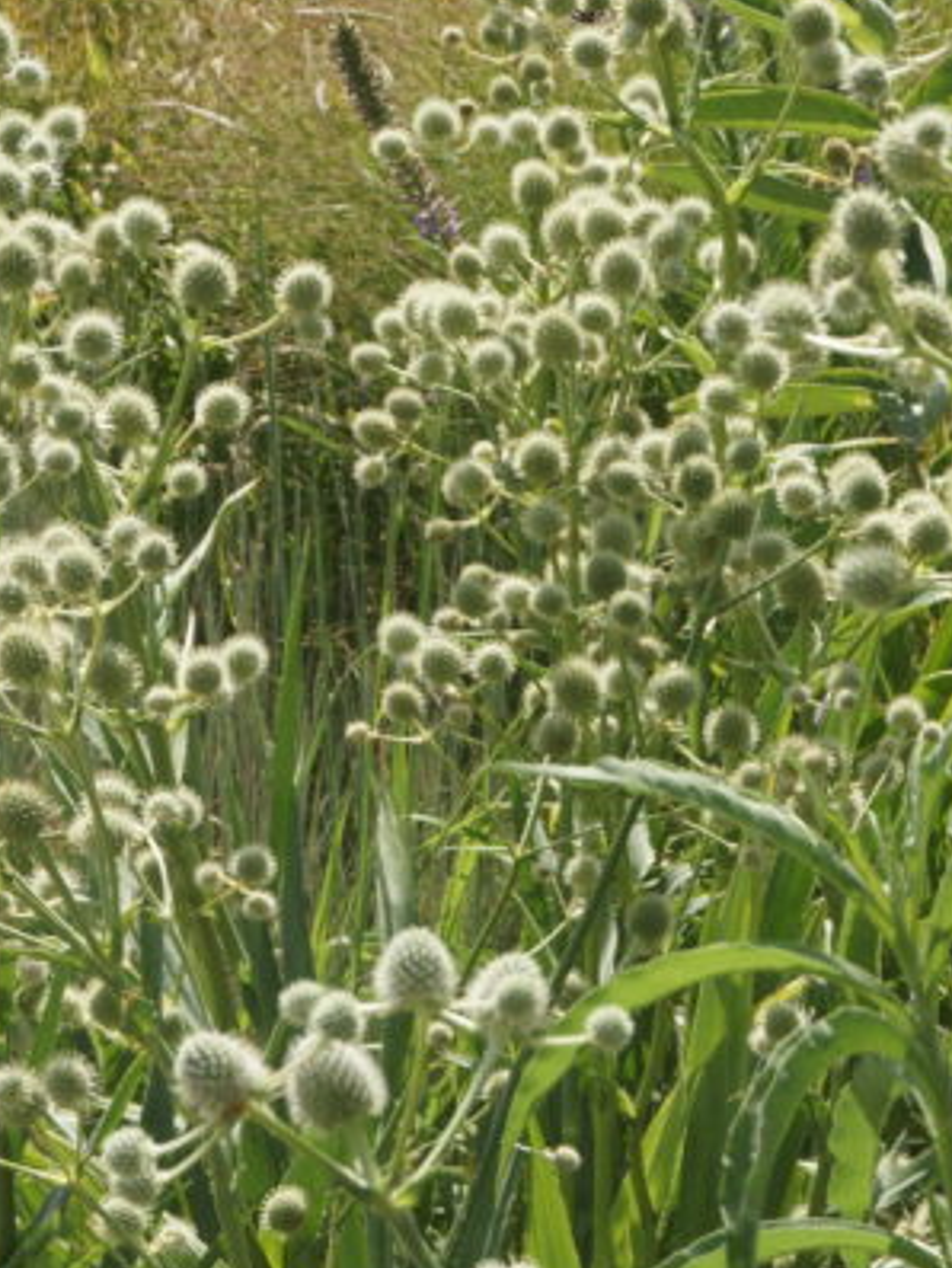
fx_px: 10234
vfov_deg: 7.1
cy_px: 353
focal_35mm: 279
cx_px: 776
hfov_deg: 5.3
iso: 200
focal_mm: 75
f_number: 11
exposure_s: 1/200
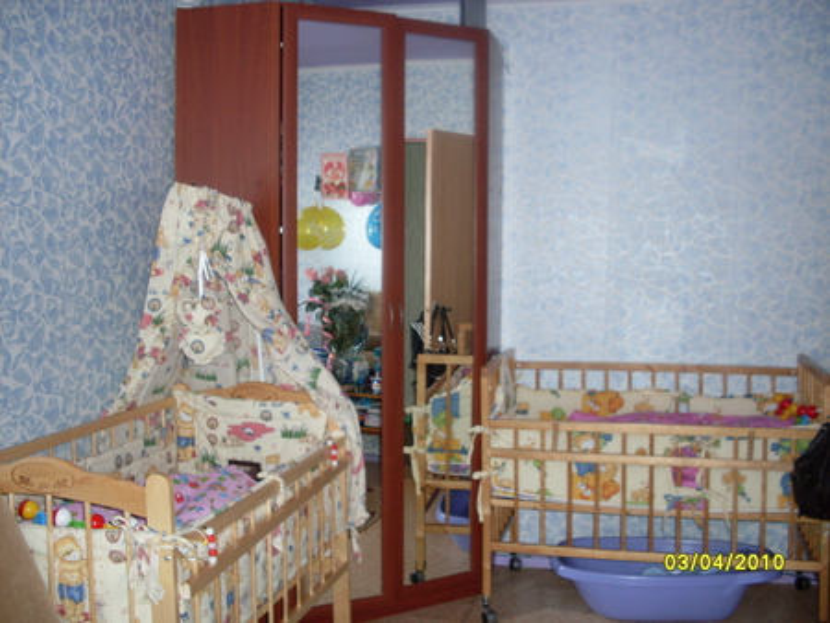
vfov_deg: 37.8
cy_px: 312
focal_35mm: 38
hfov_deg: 49.0
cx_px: 415
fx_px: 912
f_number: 2.8
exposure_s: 1/45
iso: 120
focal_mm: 6.3
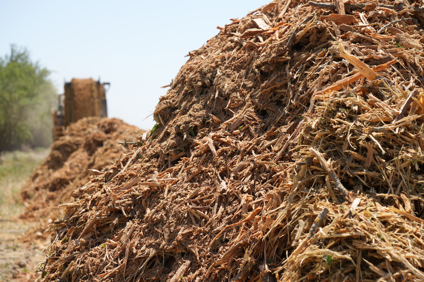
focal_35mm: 84
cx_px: 212
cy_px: 141
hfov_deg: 24.2
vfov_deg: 16.3
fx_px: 989
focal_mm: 56
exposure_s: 1/250
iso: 100
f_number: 7.1
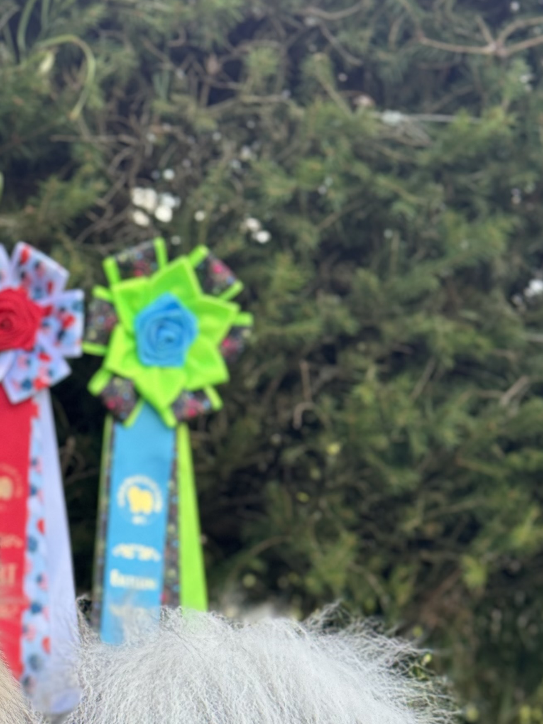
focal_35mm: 111
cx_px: -17
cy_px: 701
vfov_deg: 17.4
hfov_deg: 13.1
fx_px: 2322
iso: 64
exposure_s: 1/645
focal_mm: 6.86
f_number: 1.78
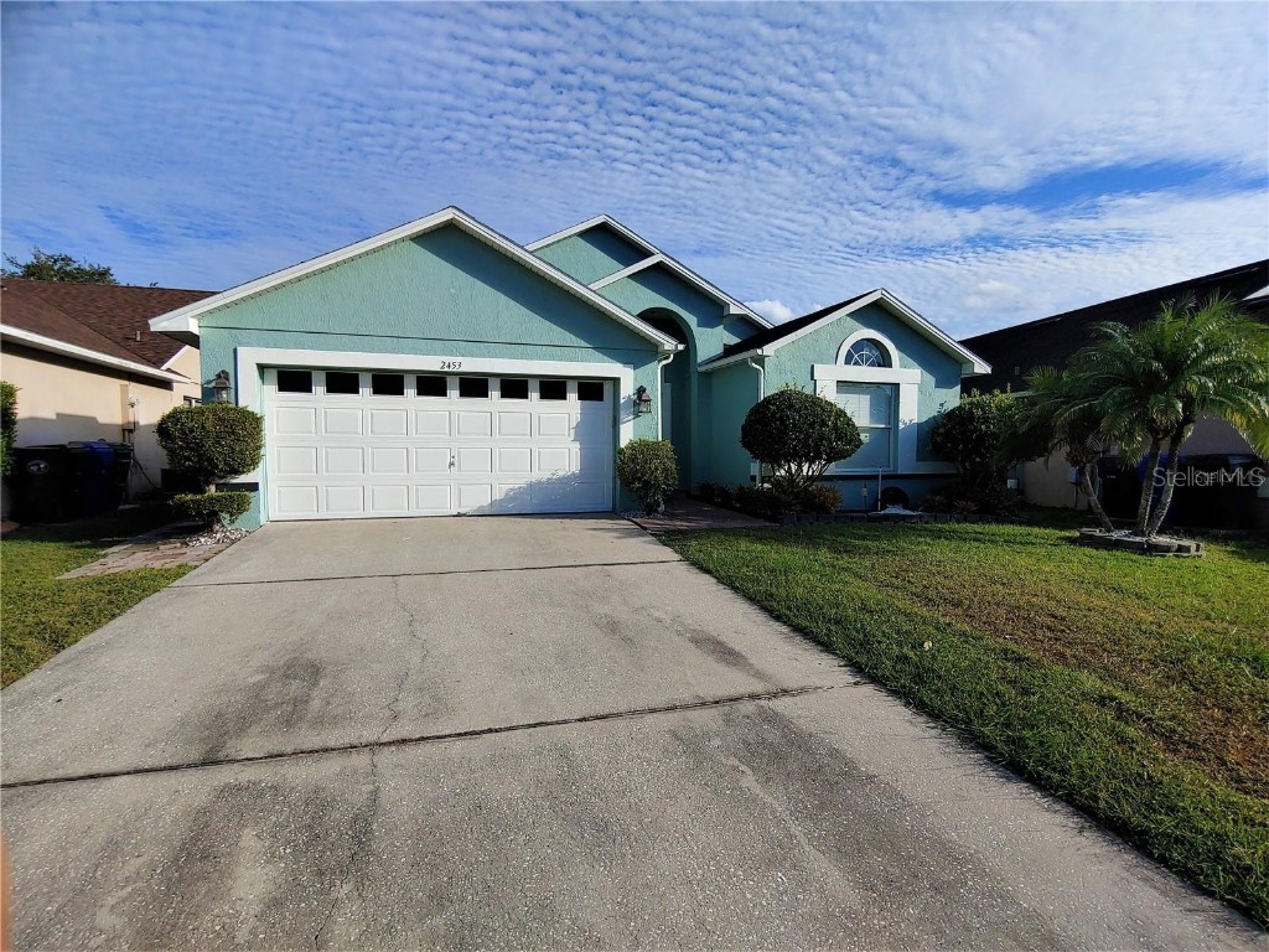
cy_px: 476
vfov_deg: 78.1
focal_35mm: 16
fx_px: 587
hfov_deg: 94.5
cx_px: 634
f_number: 1.9
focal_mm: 2.18
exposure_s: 1/1316
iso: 50
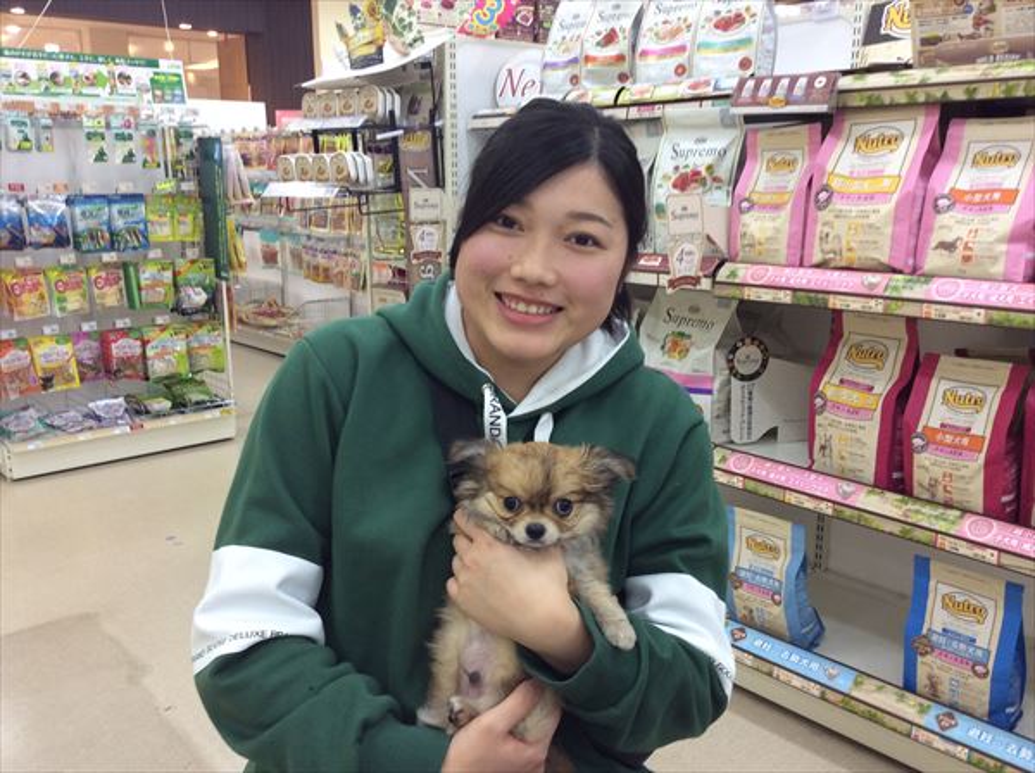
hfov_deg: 56.9
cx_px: 518
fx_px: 955
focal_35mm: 32
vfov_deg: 44.0
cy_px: 386
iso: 50
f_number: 2.4
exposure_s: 1/24
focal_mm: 3.3
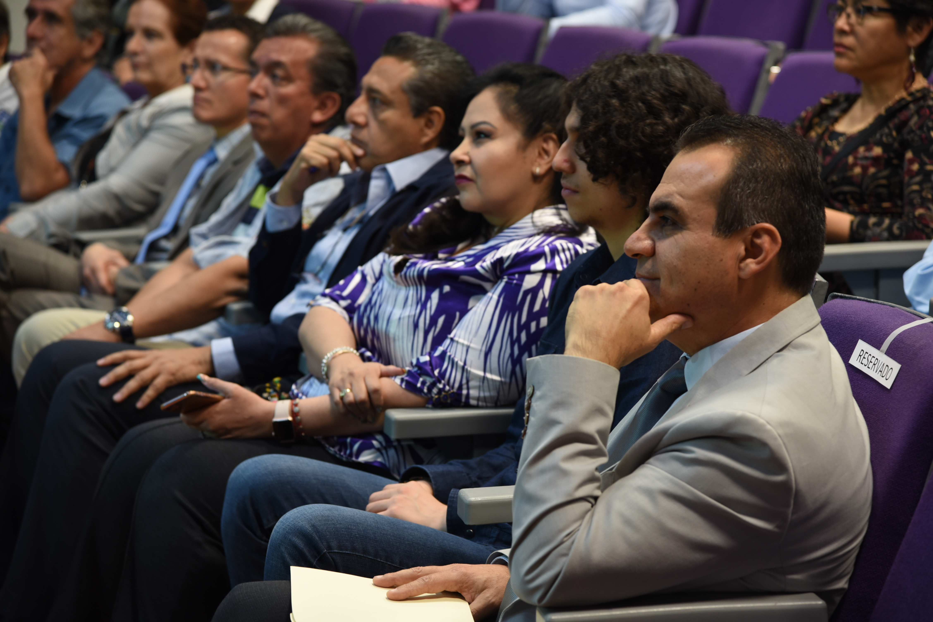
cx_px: 466
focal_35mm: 105
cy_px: 311
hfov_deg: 19.5
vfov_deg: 13.0
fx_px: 2721
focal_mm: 105
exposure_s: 1/10
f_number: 4.5
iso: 500
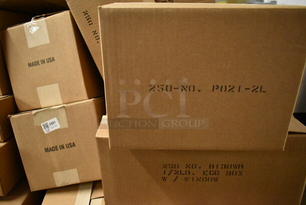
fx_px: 230
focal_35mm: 27
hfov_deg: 67.3
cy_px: 102
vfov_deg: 48.0
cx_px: 153
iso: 5000
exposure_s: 1/125
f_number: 3.5
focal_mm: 18
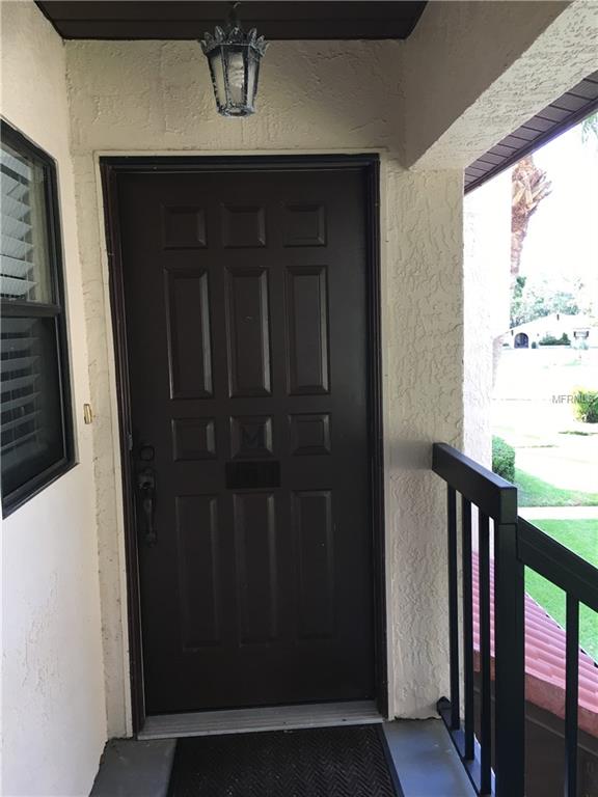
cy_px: 398
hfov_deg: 48.2
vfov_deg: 61.7
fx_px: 668
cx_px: 299
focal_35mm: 29
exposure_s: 1/40
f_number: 2.2
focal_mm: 4.15
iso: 25
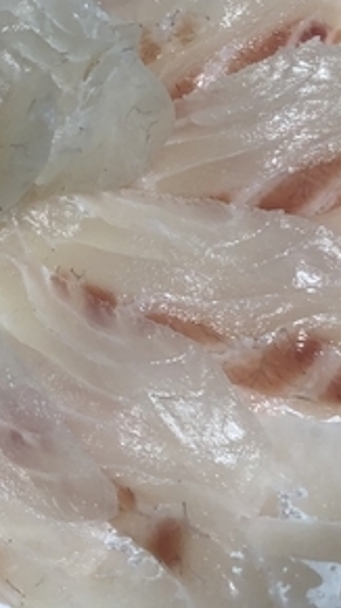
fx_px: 1355
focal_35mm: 84
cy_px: 221
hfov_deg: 14.0
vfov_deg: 25.2
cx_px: -31
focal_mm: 4
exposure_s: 1/33
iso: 25
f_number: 1.8
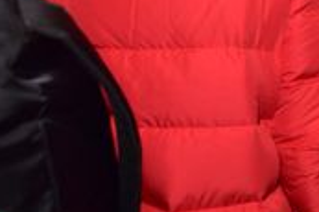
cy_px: -44
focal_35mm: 59
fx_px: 522
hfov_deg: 24.5
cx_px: 503
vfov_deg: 21.3
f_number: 4.5
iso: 640
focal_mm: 17
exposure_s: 1/60
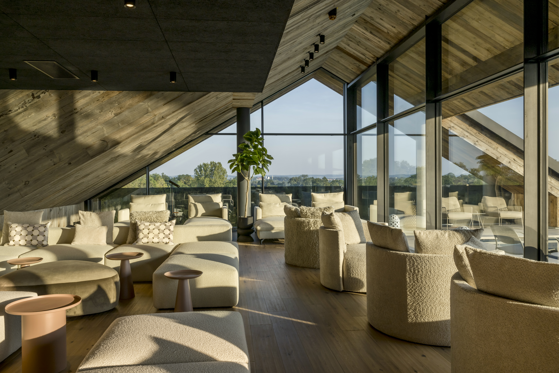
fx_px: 443
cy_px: 186
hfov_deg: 64.6
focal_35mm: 28
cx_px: 280
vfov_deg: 45.7
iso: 250
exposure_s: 1/60
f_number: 13
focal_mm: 28.5
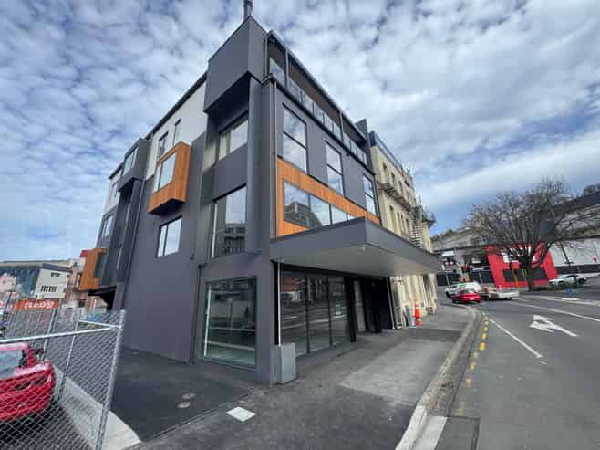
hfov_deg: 102.1
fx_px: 243
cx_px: 300
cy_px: 225
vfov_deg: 85.6
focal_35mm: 14
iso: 40
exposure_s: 1/669
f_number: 2.2
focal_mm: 2.22
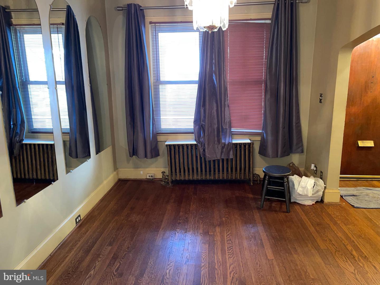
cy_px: 142
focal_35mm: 26
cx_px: 190
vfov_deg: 53.1
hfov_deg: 67.3
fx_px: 285
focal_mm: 4.2
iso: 160
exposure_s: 1/4
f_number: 1.6
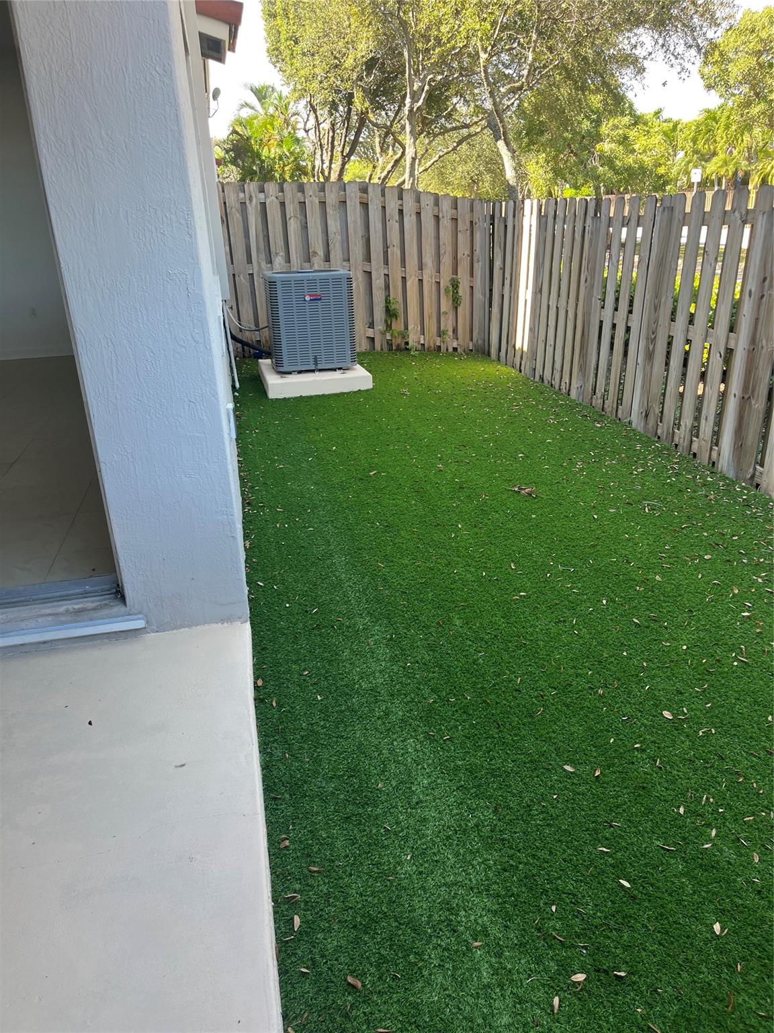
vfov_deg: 67.3
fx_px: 775
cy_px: 516
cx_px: 387
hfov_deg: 53.1
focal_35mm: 26
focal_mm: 5.1
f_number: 1.6
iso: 40
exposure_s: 1/191
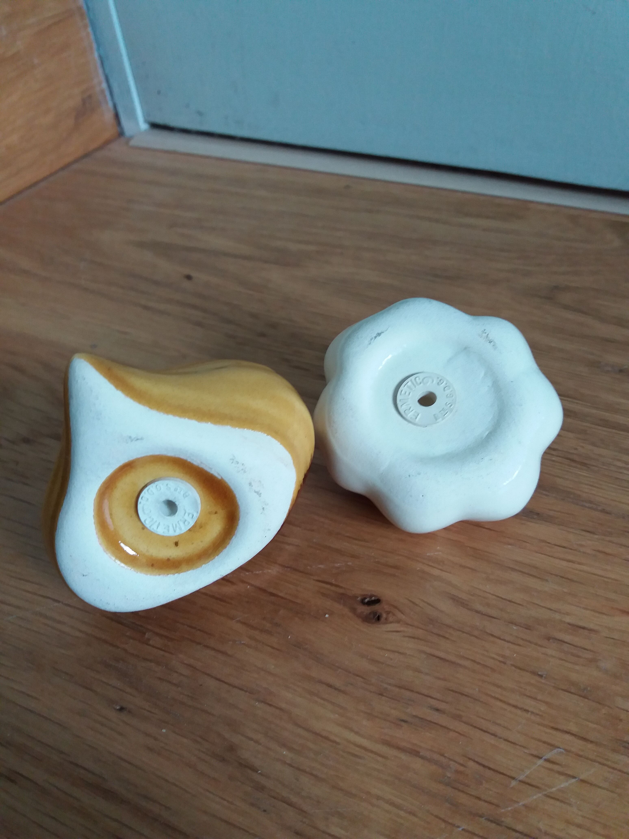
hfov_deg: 49.7
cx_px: 314
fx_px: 678
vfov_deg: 63.4
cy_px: 420
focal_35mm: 28
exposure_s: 1/25
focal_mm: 3.7
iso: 160
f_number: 1.9
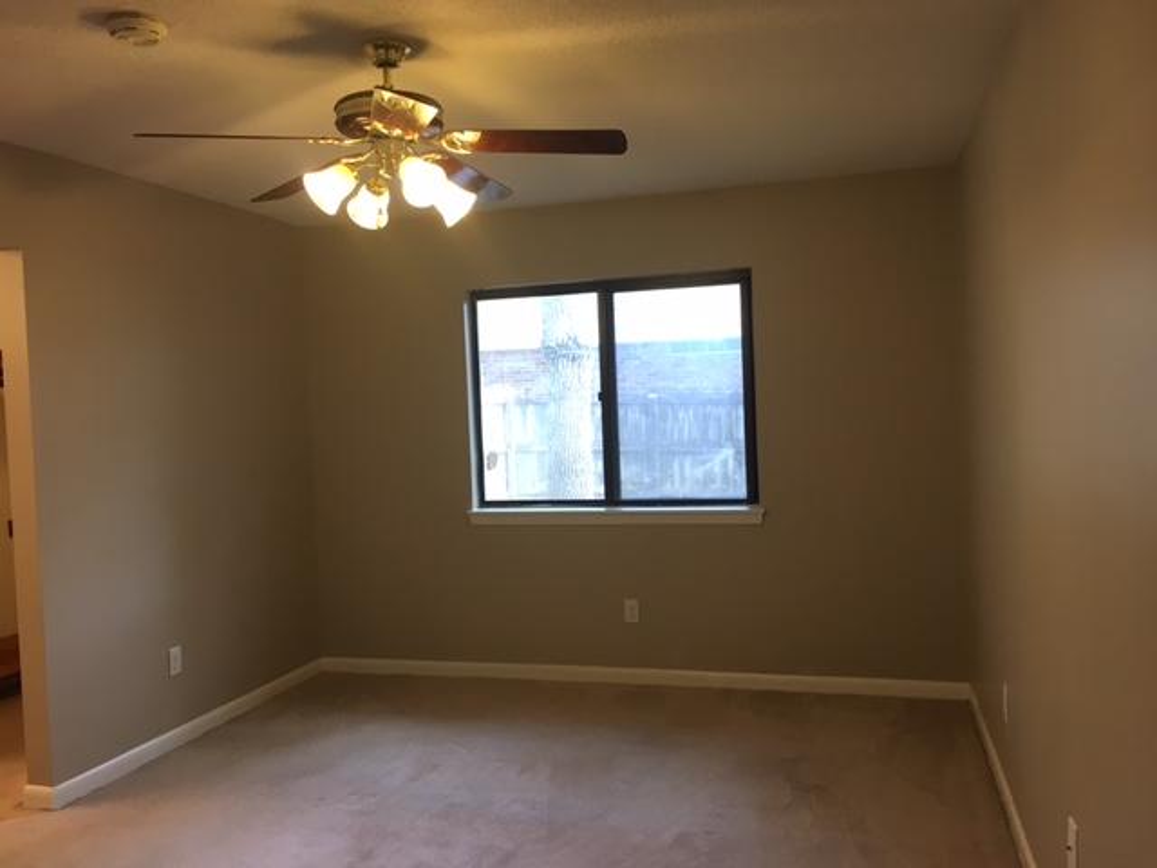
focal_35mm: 29
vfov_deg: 48.2
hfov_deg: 61.7
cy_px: 434
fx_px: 969
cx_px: 578
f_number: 2.2
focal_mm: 4.15
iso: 50
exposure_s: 1/30
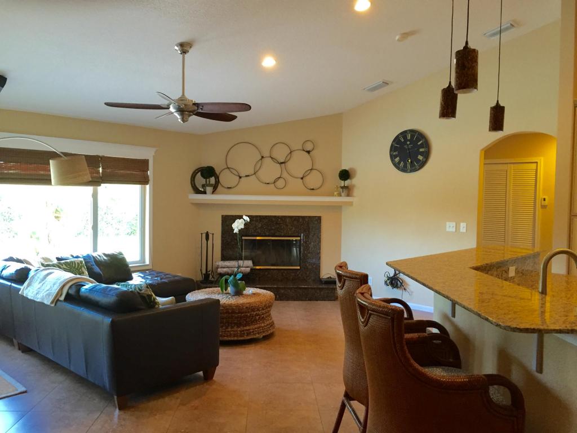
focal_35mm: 29
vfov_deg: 48.2
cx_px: 288
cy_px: 216
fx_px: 483
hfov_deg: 61.7
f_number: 2.2
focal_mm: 4.15
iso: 125
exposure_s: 1/30
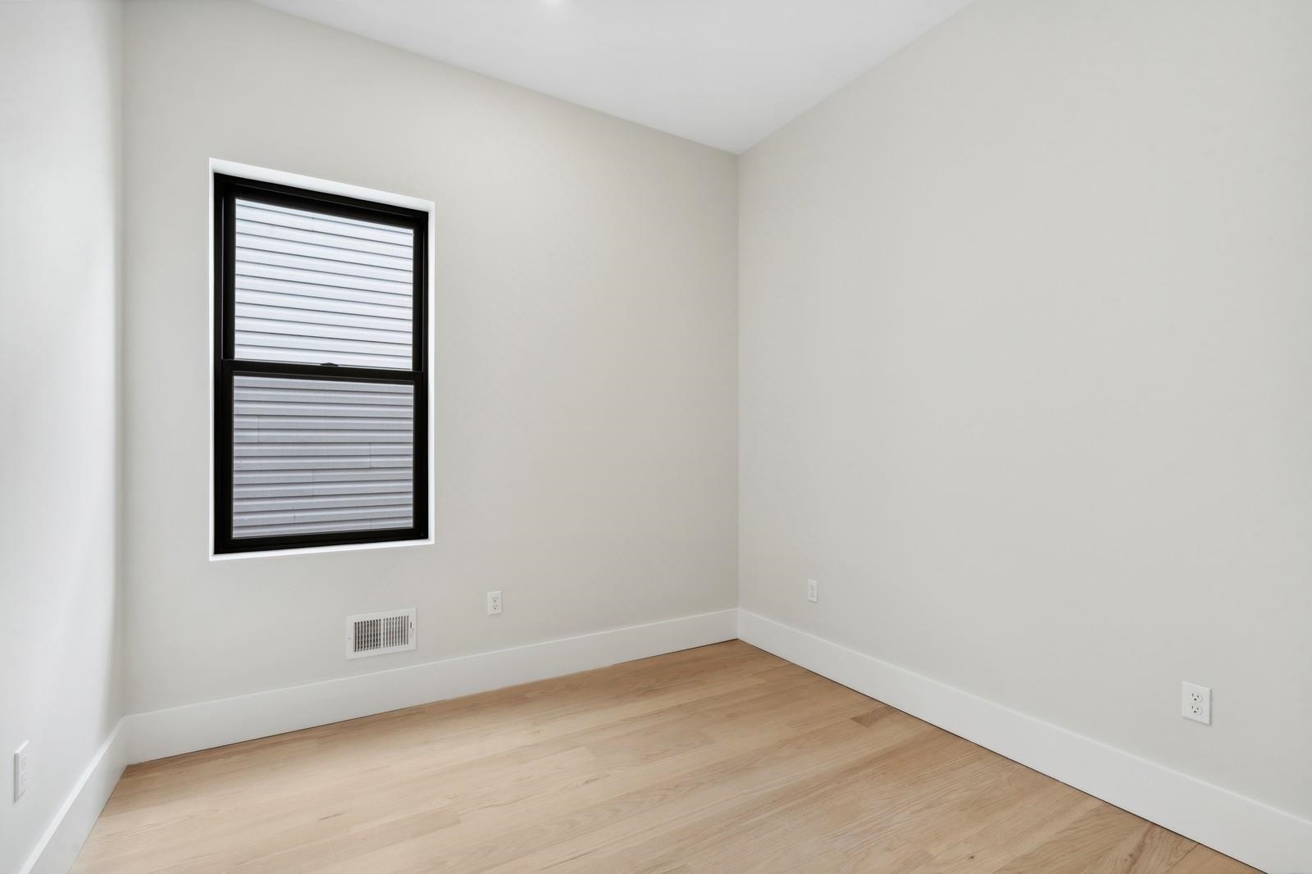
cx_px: 656
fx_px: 583
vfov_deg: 73.7
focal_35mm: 16
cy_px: 437
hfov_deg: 96.7
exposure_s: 1/4
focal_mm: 16
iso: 100
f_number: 11
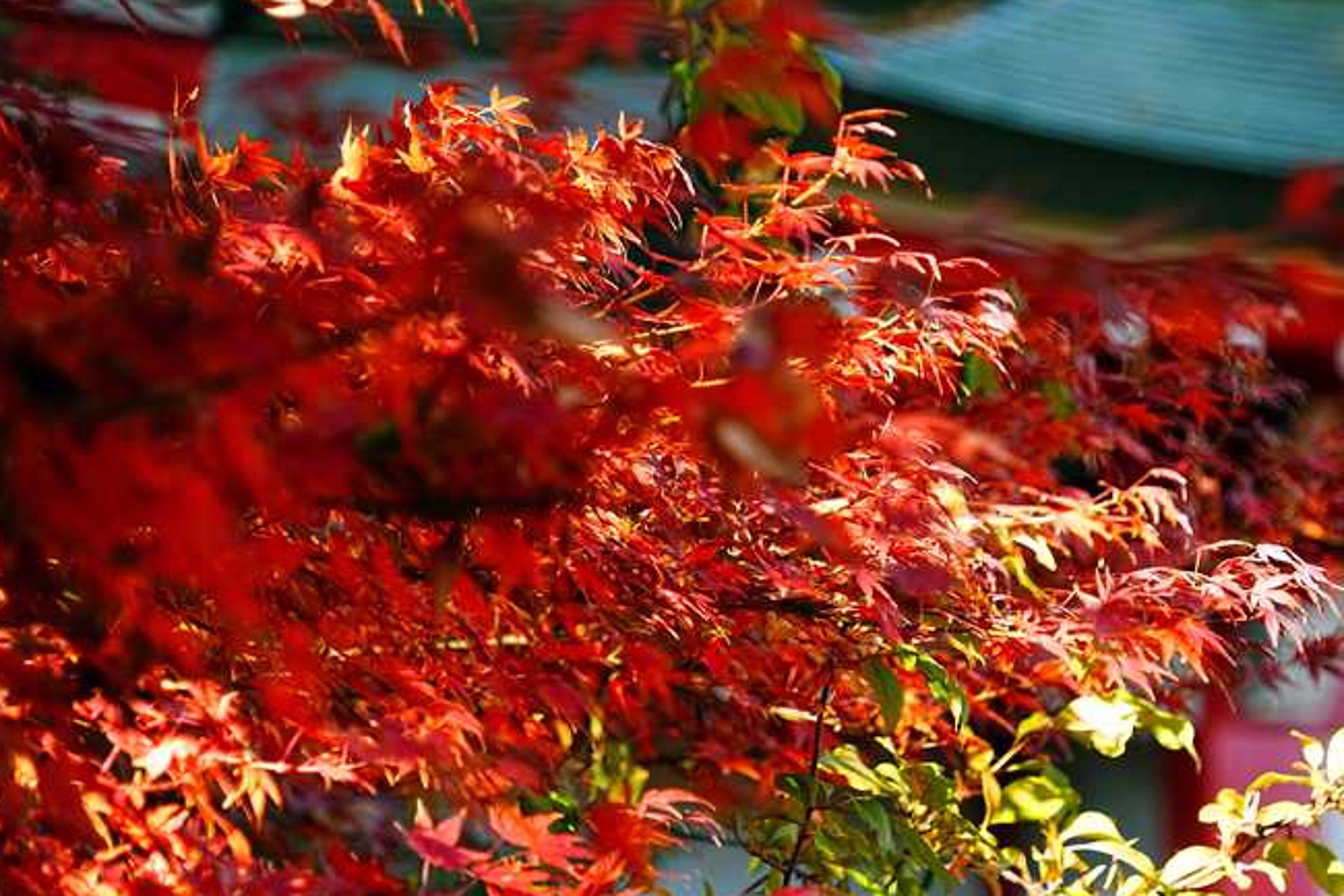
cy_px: 543
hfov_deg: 9.9
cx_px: 815
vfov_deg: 6.6
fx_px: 7763
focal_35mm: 208
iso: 640
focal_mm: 169
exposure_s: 1/200
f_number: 6.3
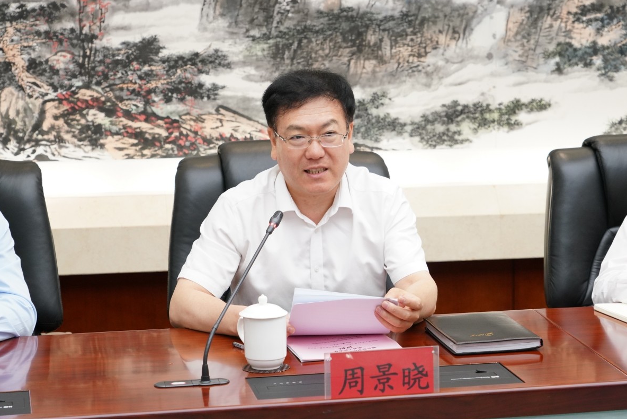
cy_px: 209
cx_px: 315
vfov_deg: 17.7
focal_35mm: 77
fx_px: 1341
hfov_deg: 26.3
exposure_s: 1/100
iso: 2500
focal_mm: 76
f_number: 7.1
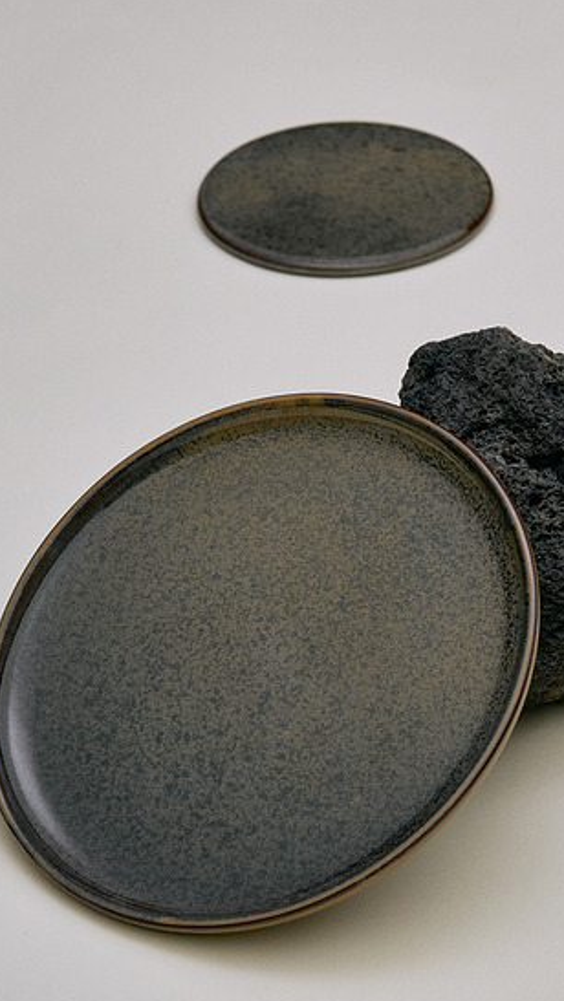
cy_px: 460
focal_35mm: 141
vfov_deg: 15.2
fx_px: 3746
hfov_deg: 8.6
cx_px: 458
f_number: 10
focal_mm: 85
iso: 1000
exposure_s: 1/250
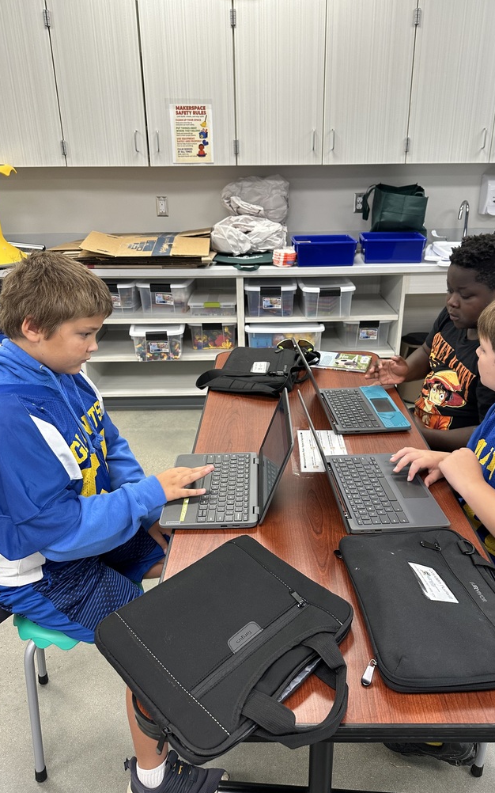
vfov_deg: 70.4
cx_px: 270
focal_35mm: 26
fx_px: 561
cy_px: 389
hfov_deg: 47.5
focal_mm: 6.86
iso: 160
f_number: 1.78
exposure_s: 1/60
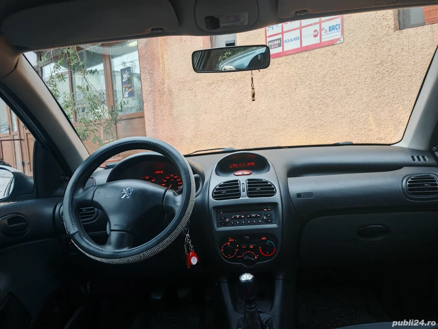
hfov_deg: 65.3
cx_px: 219
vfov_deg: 51.4
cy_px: 164
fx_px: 342
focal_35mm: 27
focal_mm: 6.67
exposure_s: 1/30
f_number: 1.9
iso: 400
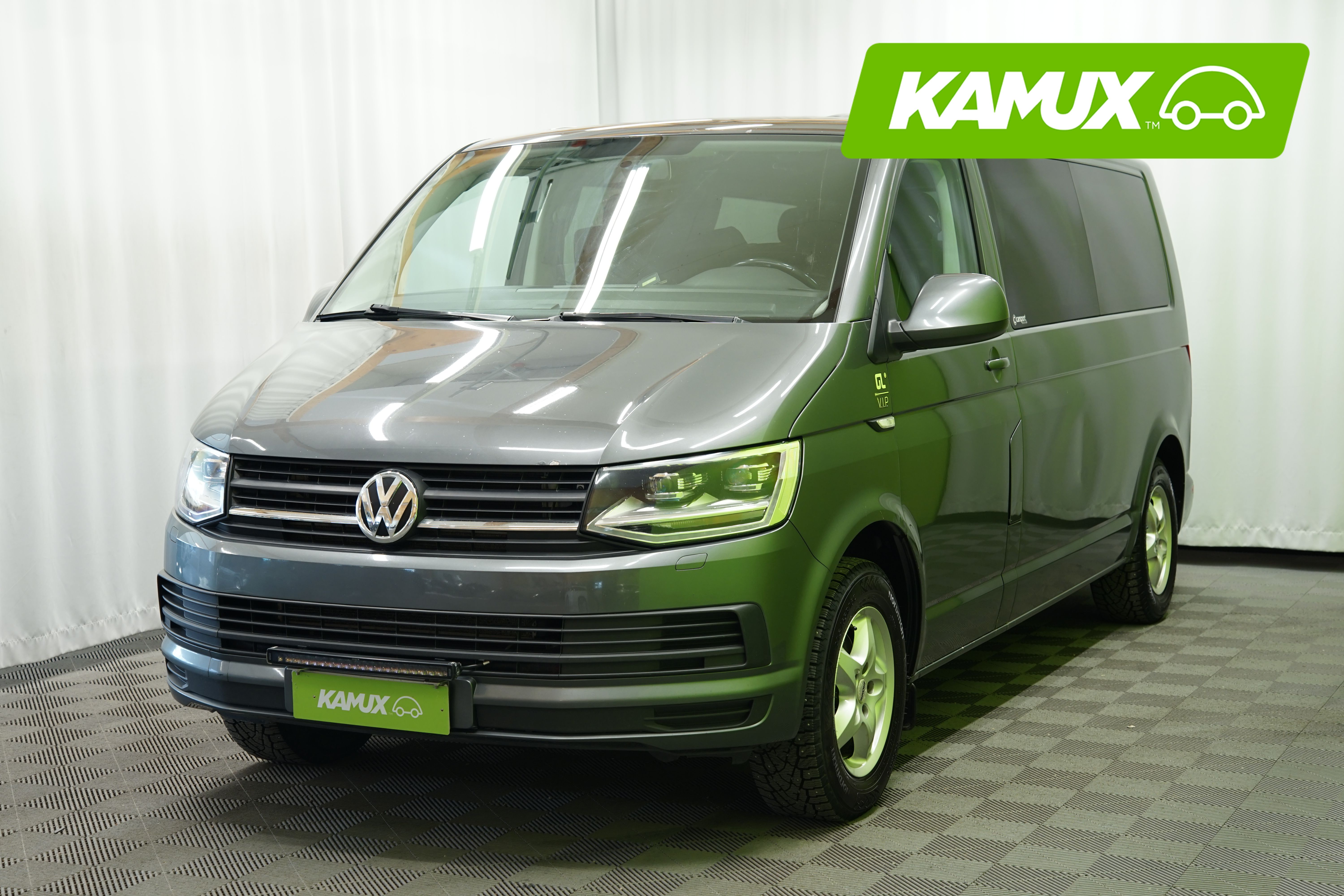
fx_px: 2128
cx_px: 672
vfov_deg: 23.8
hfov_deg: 35.1
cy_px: 448
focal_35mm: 57
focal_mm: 57
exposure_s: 1/10
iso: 400
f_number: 5.6
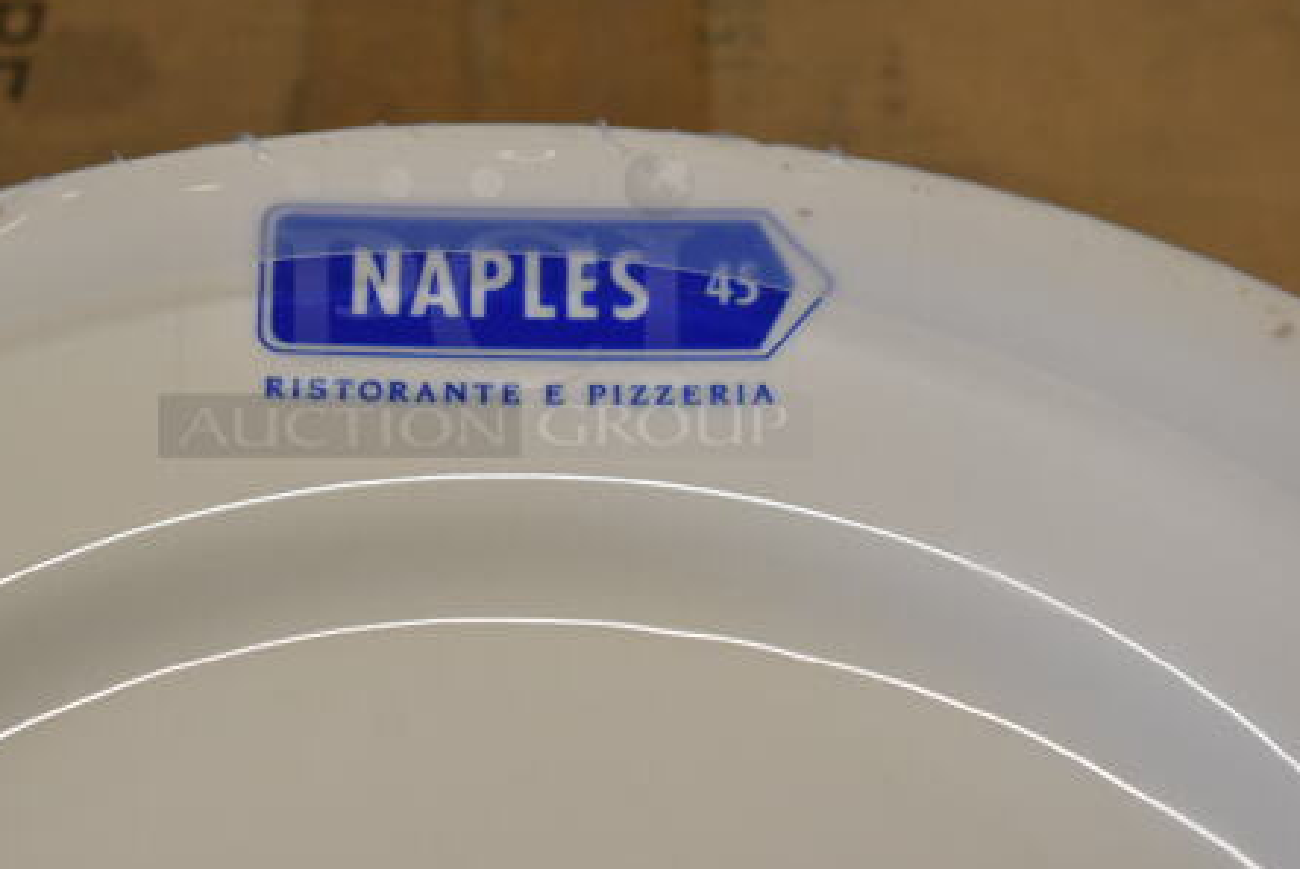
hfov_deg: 18.0
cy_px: 302
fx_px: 4108
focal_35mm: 114
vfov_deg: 12.1
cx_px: 487
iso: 1000
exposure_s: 1/100
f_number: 5.6
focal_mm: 55
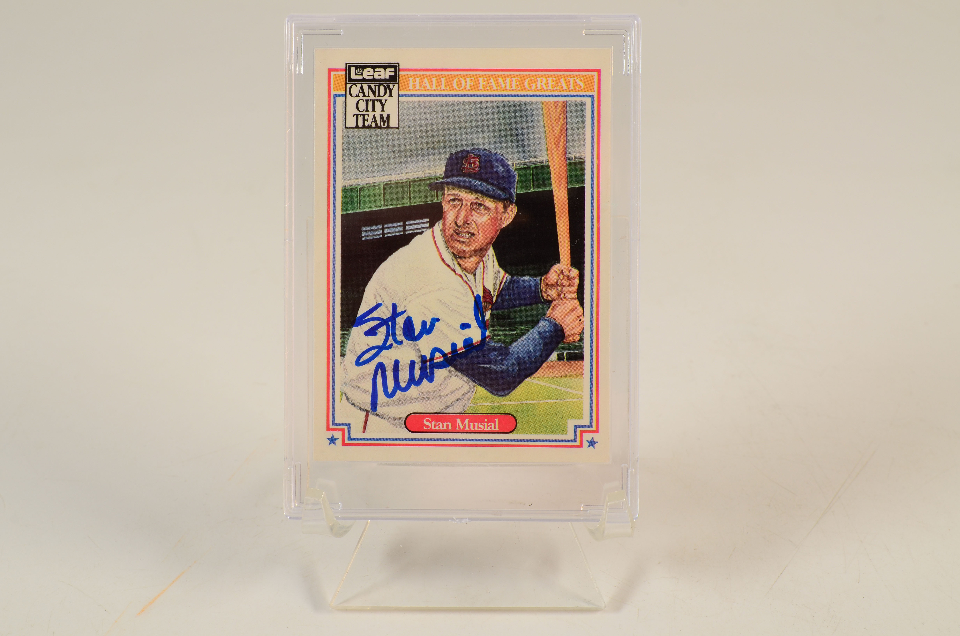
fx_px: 1677
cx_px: 480
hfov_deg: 32.0
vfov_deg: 21.5
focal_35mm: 63
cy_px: 318
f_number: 13
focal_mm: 42
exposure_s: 1/160
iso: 200
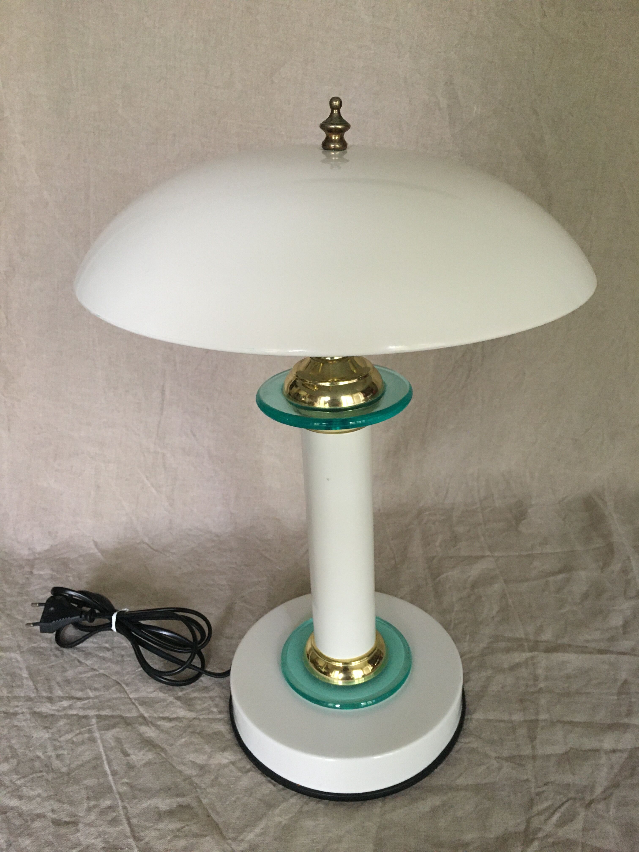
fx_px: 714
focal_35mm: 29
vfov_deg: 61.7
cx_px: 320
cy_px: 426
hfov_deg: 48.2
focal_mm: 4.15
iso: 200
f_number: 2.2
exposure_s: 1/33
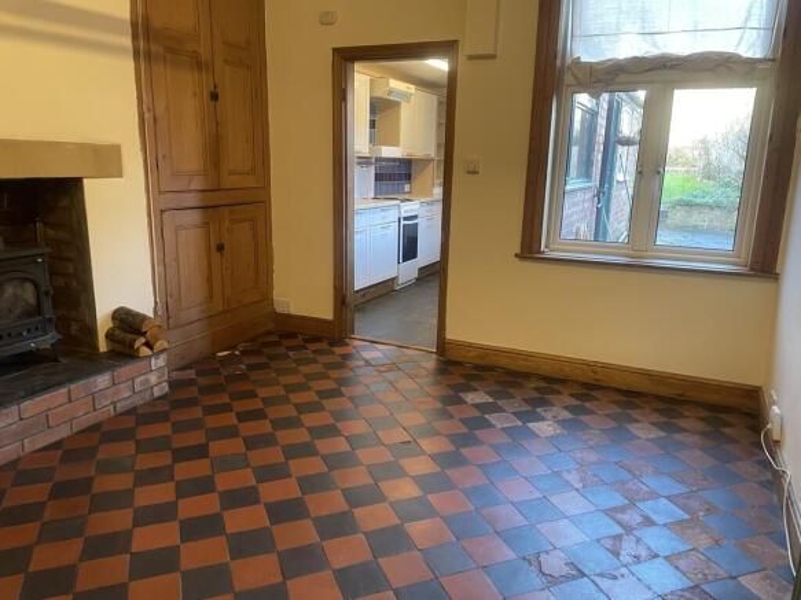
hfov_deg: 67.3
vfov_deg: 53.0
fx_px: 602
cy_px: 300
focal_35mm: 26
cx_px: 400
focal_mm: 4.2
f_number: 1.6
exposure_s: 1/50
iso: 200
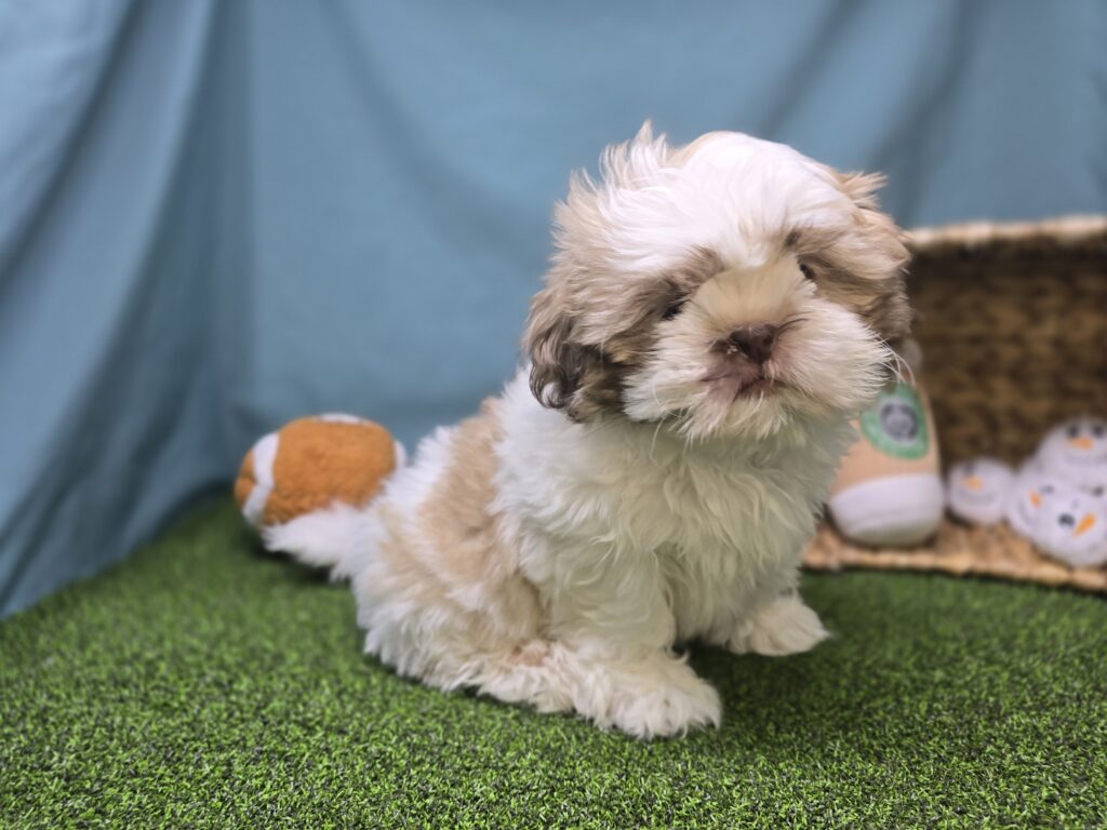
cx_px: 554
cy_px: 415
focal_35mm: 23
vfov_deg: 58.9
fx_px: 736
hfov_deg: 73.9
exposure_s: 1/120
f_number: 1.7
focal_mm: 6.3
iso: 64
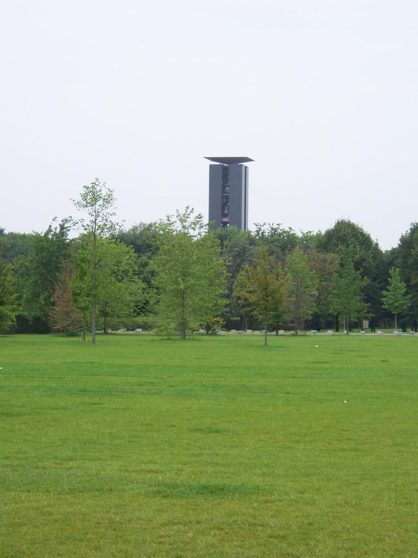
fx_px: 1627
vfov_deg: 19.5
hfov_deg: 14.6
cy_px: 281
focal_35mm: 101
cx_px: 211
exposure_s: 1/125
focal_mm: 16.6
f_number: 4.9
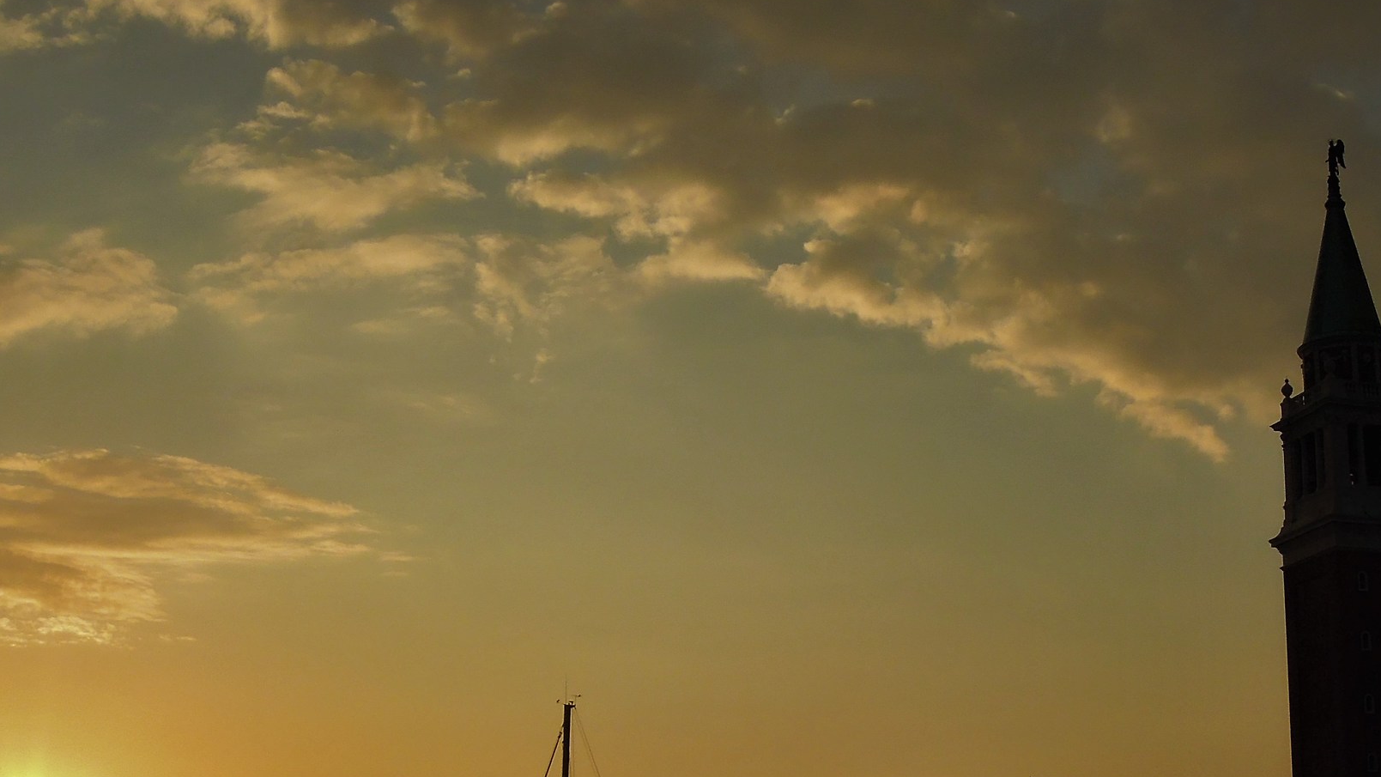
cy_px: 637
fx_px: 2380
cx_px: 754
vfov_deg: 18.3
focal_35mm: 65
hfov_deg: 32.3
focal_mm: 7.2
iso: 160
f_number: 5.8
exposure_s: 1/1250
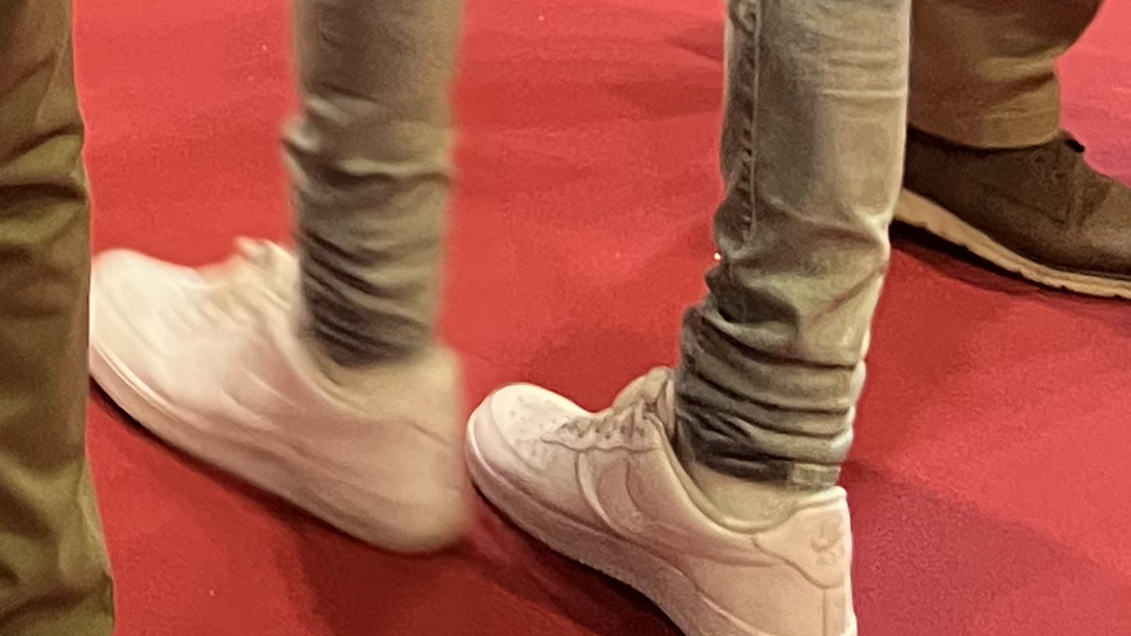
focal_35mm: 119
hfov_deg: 16.9
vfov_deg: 8.5
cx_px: -352
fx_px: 3569
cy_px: -1290
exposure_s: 1/50
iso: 200
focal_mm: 5.7
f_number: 1.5
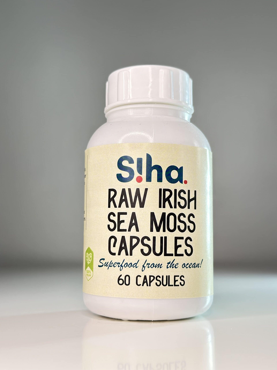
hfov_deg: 30.3
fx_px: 512
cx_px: 138
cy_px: 185
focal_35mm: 48
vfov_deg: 39.7
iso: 125
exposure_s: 1/95
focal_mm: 6.86
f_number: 1.78
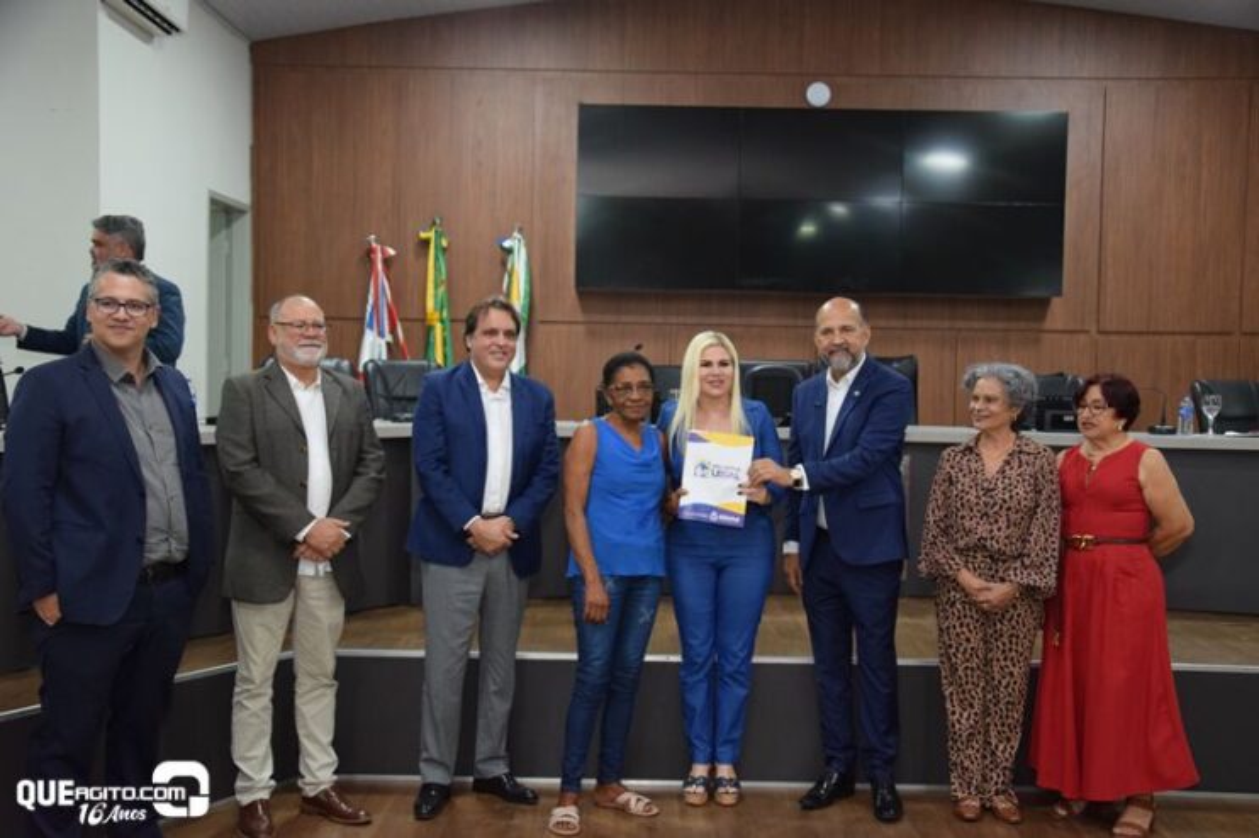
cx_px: 630
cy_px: 419
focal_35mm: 38
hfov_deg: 51.3
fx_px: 1311
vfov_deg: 35.5
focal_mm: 25
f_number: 4
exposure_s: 1/60
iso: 1400
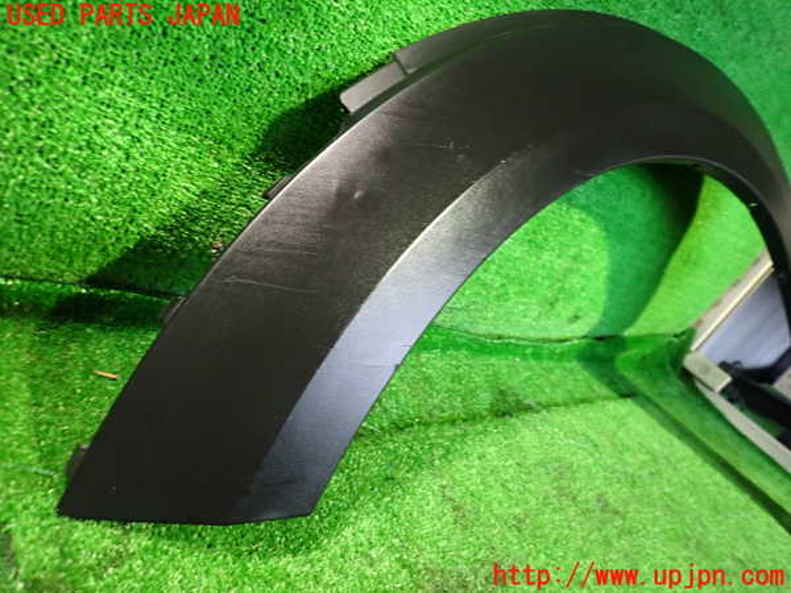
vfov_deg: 54.9
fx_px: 571
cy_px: 296
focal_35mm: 25
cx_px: 396
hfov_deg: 69.4
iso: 500
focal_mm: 4.5
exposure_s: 1/30
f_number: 2
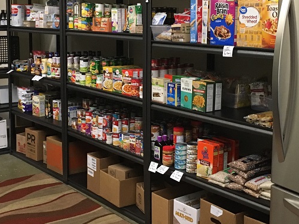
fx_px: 509
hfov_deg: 32.7
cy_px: 68
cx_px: 144
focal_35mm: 59
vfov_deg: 24.6
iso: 200
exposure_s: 1/30
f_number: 2.2
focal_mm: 4.15
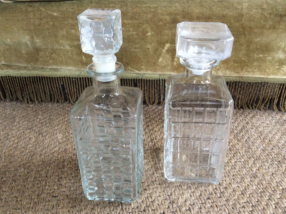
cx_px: 143
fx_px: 264
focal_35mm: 32
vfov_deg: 44.1
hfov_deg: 56.9
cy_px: 107
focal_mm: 3.3
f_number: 2.4
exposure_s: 1/25
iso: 200
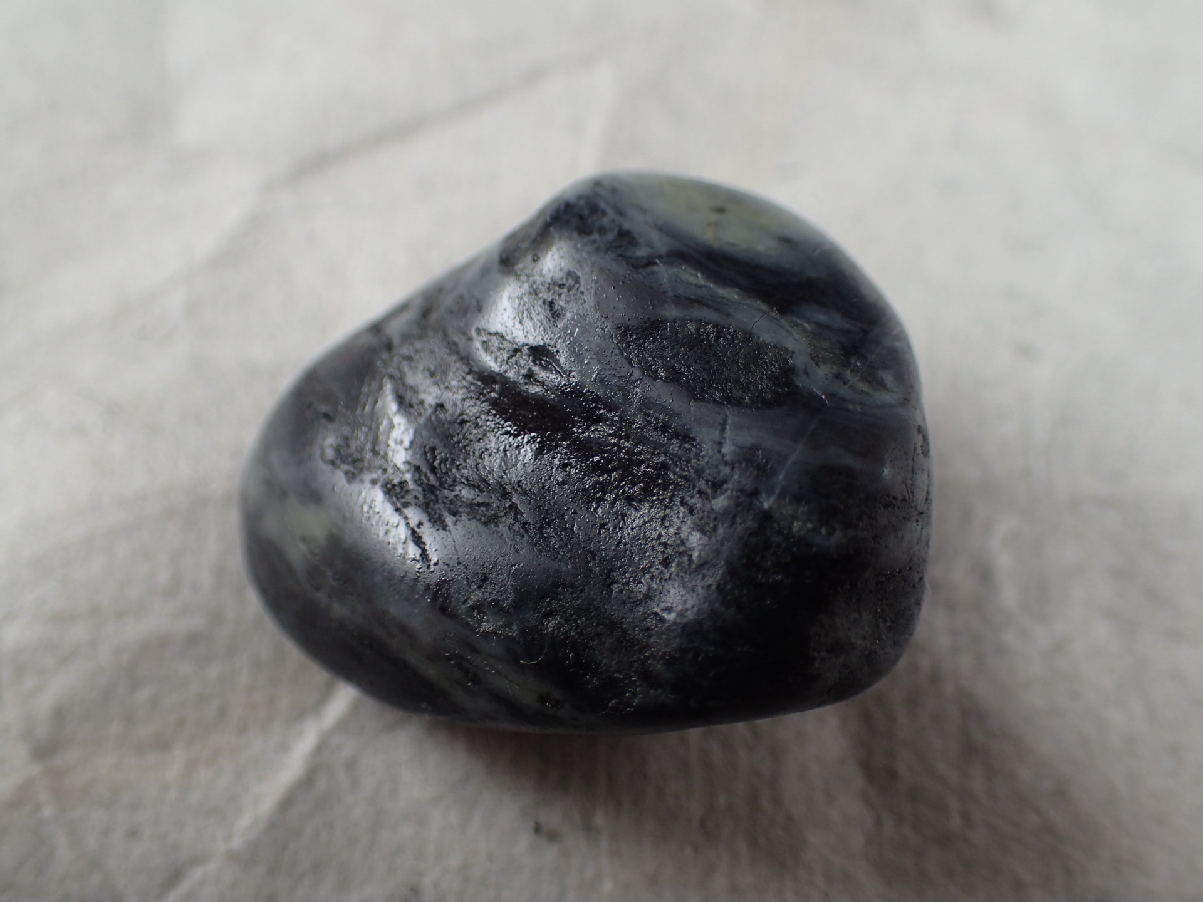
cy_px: 451
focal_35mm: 40
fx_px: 1390
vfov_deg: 36.0
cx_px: 602
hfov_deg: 46.8
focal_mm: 7.34
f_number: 2.8
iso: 100
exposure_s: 1/160
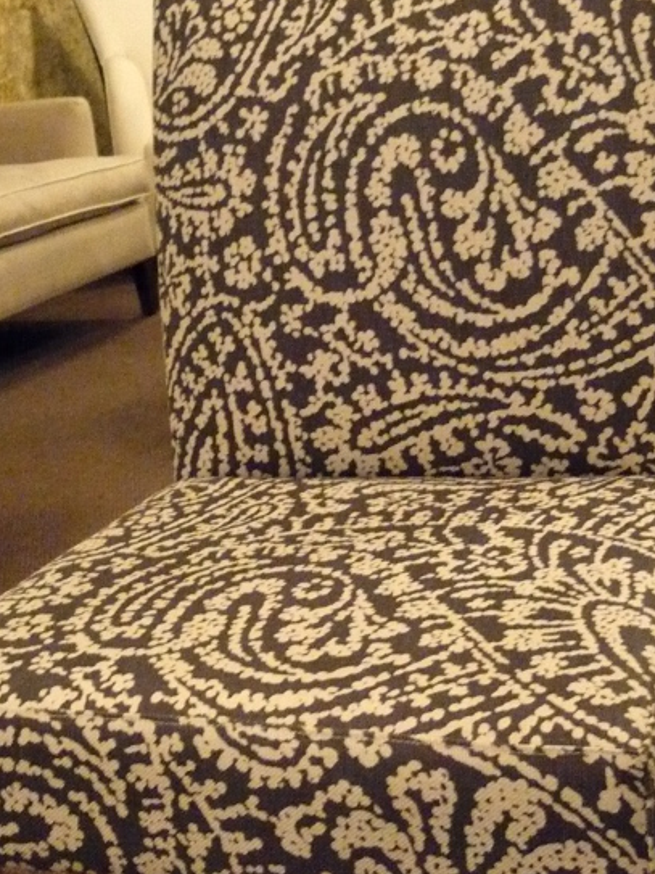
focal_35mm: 58
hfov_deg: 25.2
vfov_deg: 33.2
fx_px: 1464
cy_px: 501
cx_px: 336
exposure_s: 1/13
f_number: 2.8
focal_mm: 5.8
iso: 800
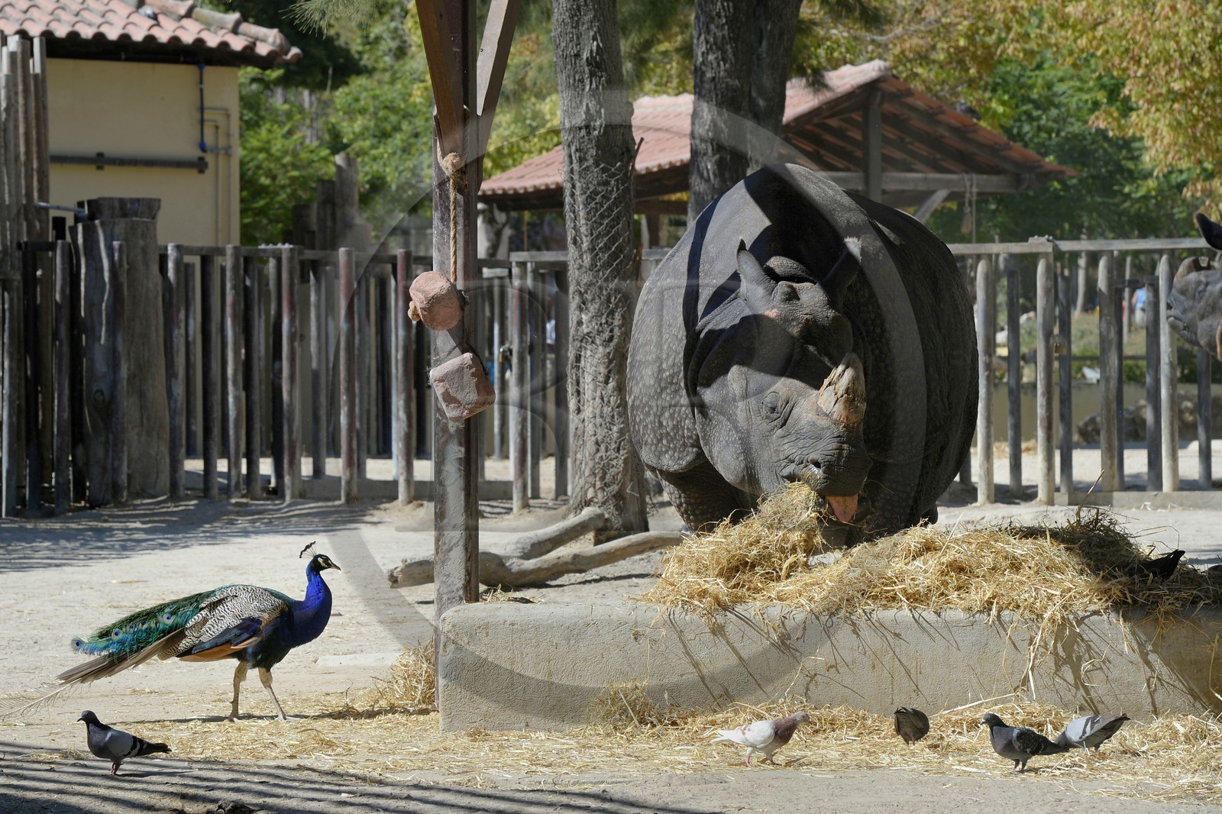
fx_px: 4921
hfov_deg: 14.2
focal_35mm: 145
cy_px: 407
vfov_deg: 9.5
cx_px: 611
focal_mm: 145
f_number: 10
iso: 200
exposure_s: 1/400
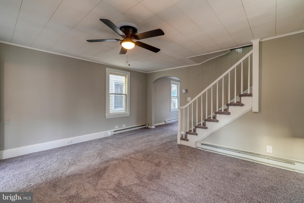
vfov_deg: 73.8
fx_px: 135
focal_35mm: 16
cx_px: 152
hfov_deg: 96.7
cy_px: 102
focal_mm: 16
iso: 400
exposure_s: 1/3
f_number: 9
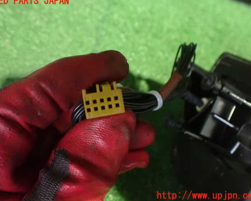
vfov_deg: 45.8
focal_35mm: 32
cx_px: 123
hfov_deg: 55.7
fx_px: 238
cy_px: 98
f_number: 2.3
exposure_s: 1/30
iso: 1600
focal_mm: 5.4
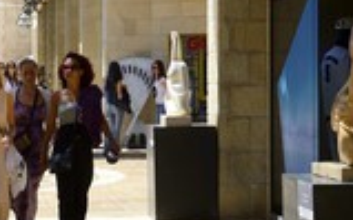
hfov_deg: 17.9
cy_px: 76
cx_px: -13
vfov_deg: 11.5
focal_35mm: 113
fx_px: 1086
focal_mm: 42
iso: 200
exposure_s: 1/250
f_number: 9
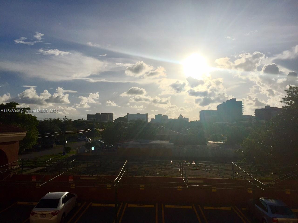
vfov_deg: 48.2
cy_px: 112
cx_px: 149
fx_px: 250
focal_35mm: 29
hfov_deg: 61.7
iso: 32
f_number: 2.2
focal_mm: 4.15
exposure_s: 1/20000
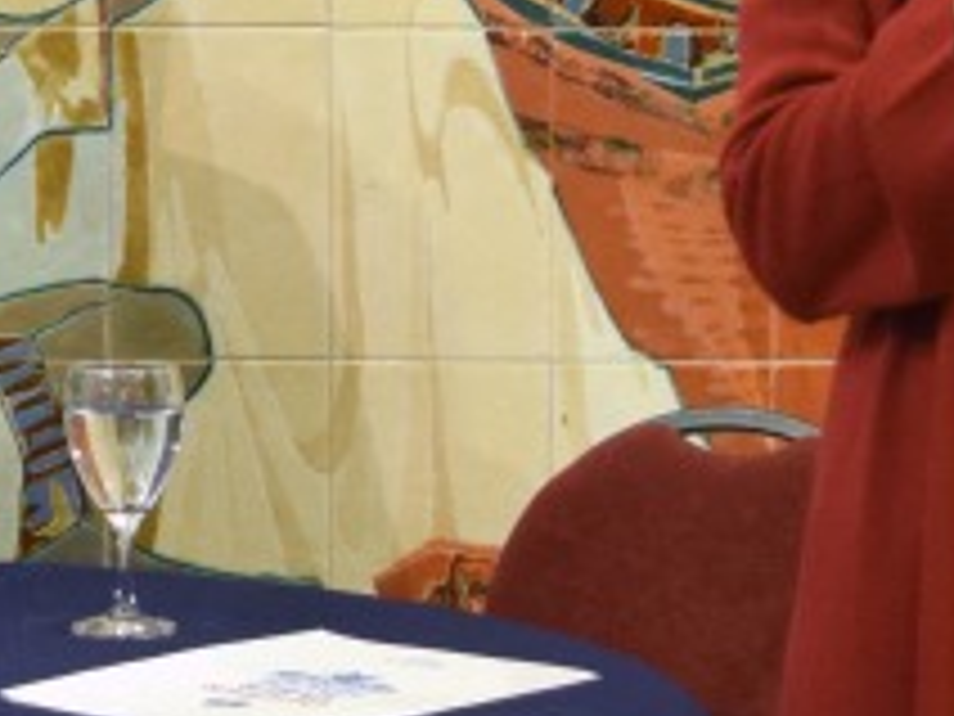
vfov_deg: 8.8
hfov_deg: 11.7
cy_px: 29
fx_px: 4602
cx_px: -9
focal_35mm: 167
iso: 1400
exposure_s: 1/60
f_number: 4
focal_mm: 24
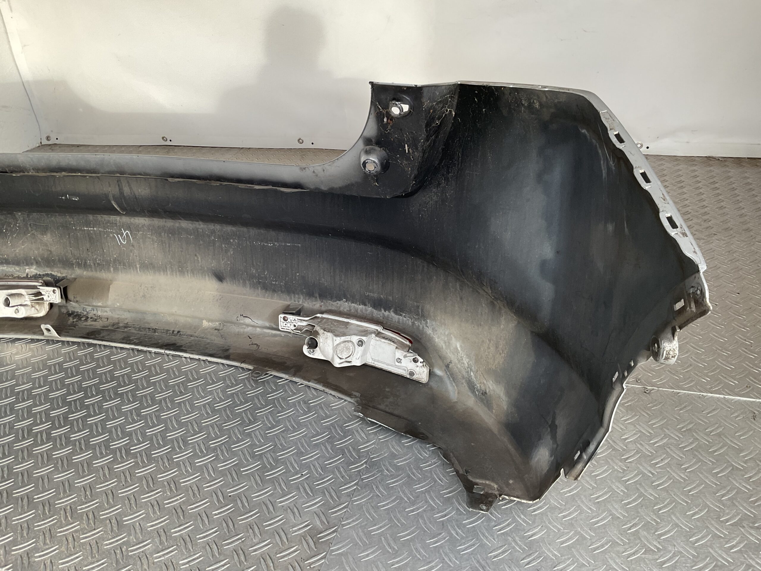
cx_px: 380
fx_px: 638
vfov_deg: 48.2
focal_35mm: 29
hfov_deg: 61.7
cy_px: 286
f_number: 1.8
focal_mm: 3
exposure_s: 1/60
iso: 32
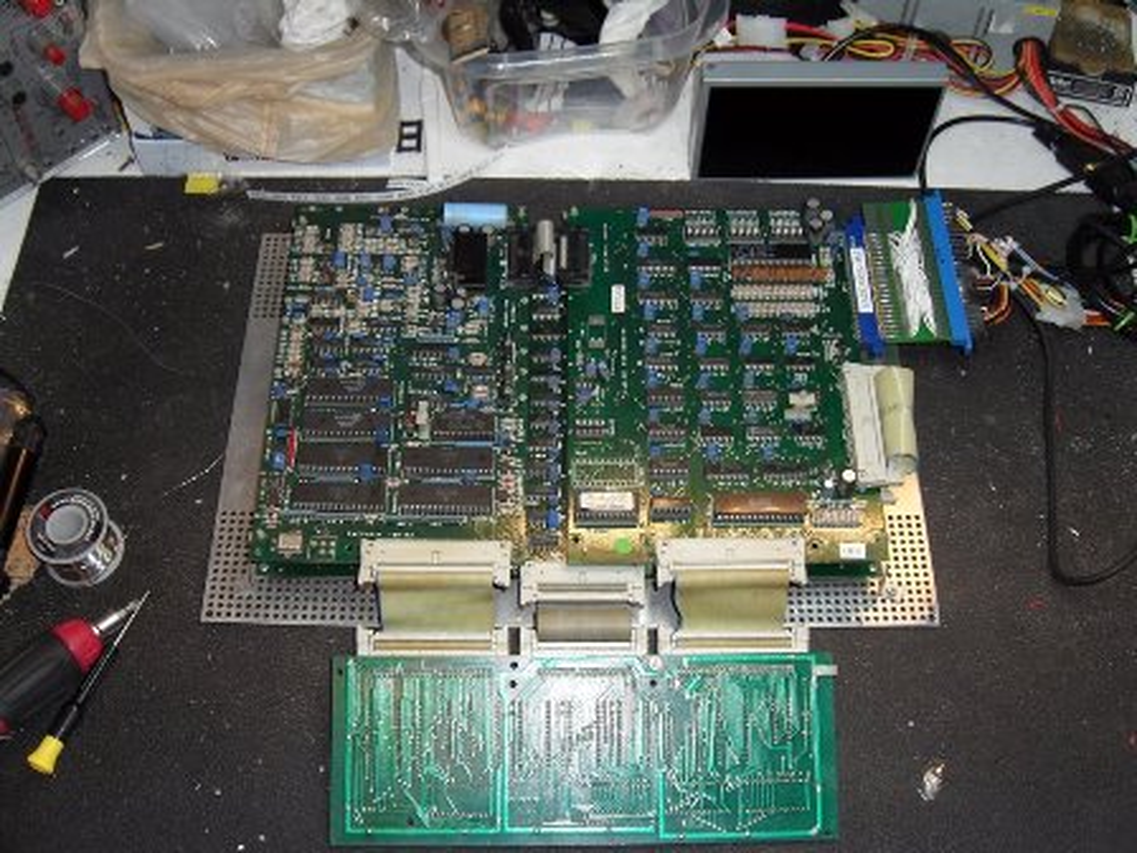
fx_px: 1281
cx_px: 568
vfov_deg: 36.8
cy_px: 426
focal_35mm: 39
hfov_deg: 47.9
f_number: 3.7
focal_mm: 7
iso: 200
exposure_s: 1/45
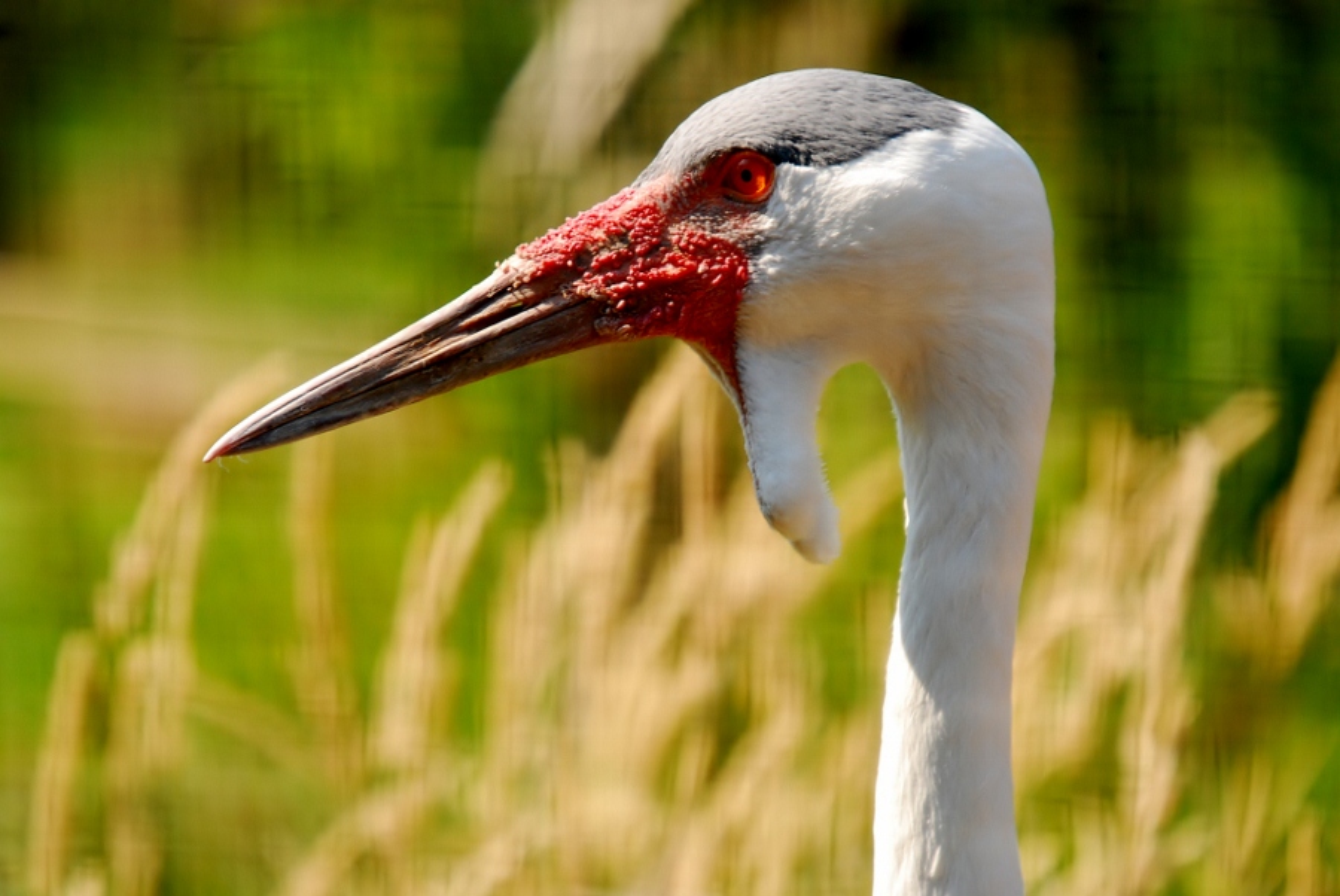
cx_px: 670
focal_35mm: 480
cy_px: 448
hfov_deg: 4.3
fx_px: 17884
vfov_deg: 2.9
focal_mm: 320
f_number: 6.3
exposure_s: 1/500
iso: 400
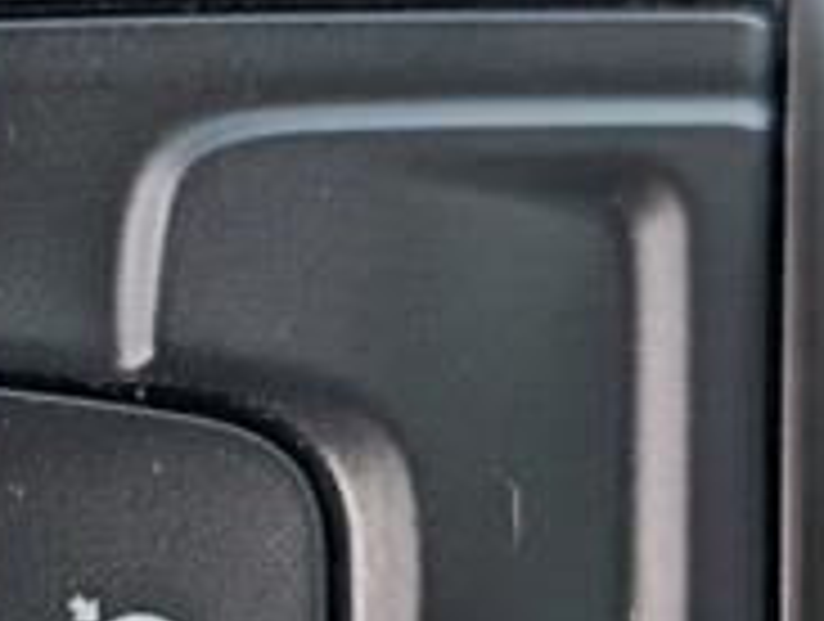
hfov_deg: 11.3
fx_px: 4079
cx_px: -135
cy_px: 526
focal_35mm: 171
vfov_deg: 8.7
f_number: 1.68
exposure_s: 1/270
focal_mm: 6.9
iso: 26
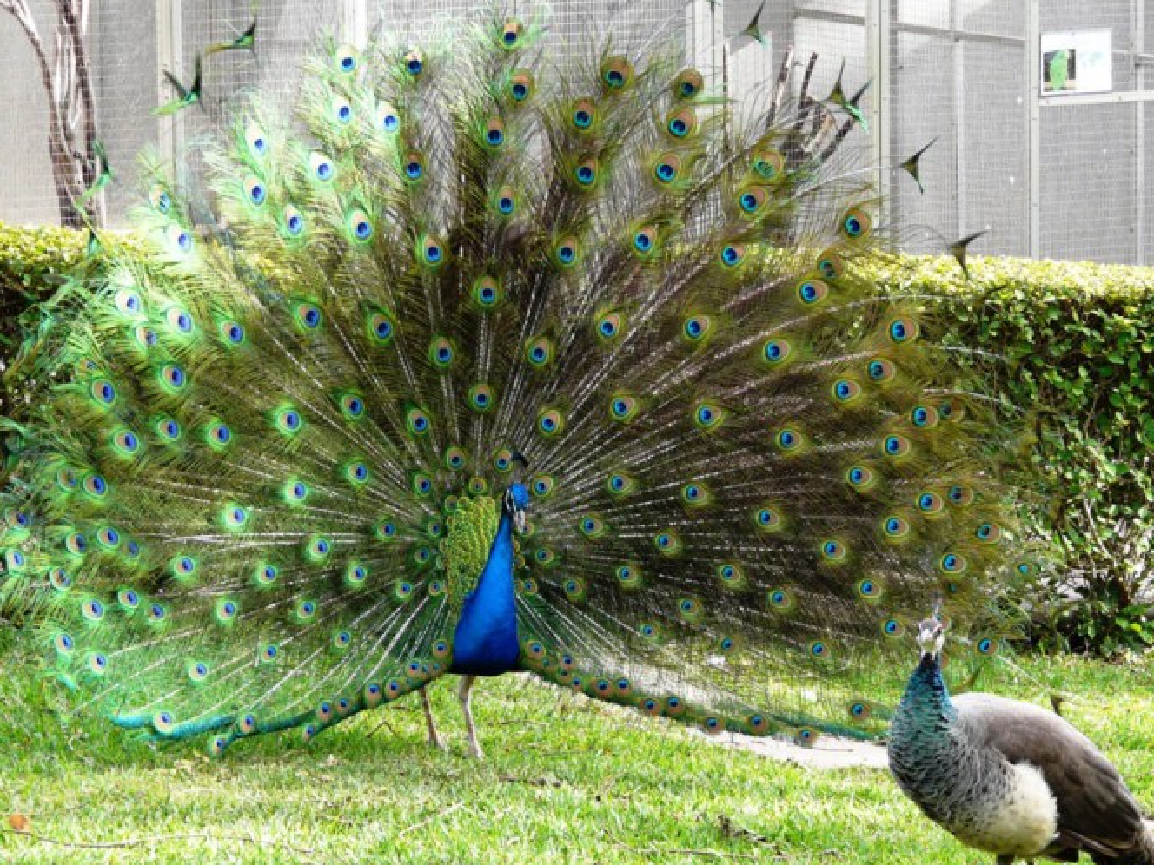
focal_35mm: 170
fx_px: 5667
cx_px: 567
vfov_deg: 8.7
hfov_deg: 11.6
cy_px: 441
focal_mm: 24.2
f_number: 3.6
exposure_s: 1/60
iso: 125
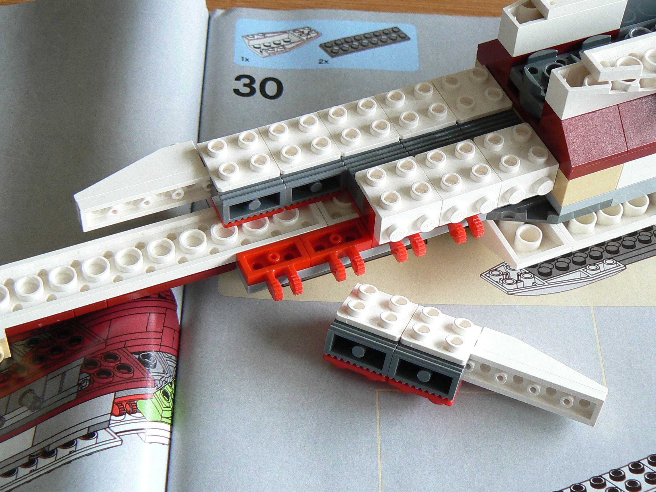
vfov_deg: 23.3
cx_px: 328
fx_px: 1194
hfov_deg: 30.7
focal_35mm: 63
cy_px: 246
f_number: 2.8
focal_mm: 8.7
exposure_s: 1/10
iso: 100
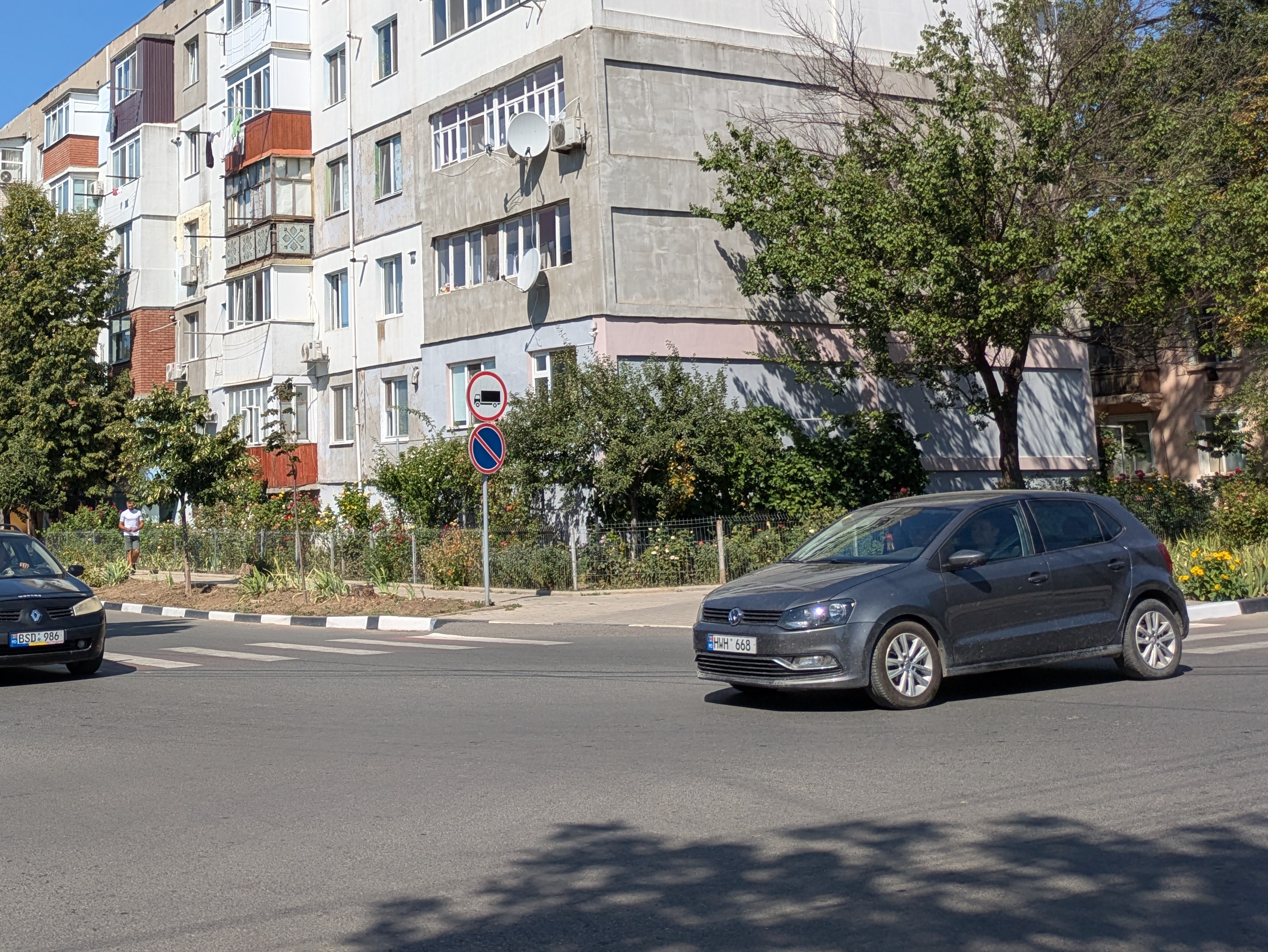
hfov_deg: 42.6
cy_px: 227
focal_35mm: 43
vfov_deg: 32.9
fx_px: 1576
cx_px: 327
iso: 49
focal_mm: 5.43
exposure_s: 1/2959
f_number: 1.89
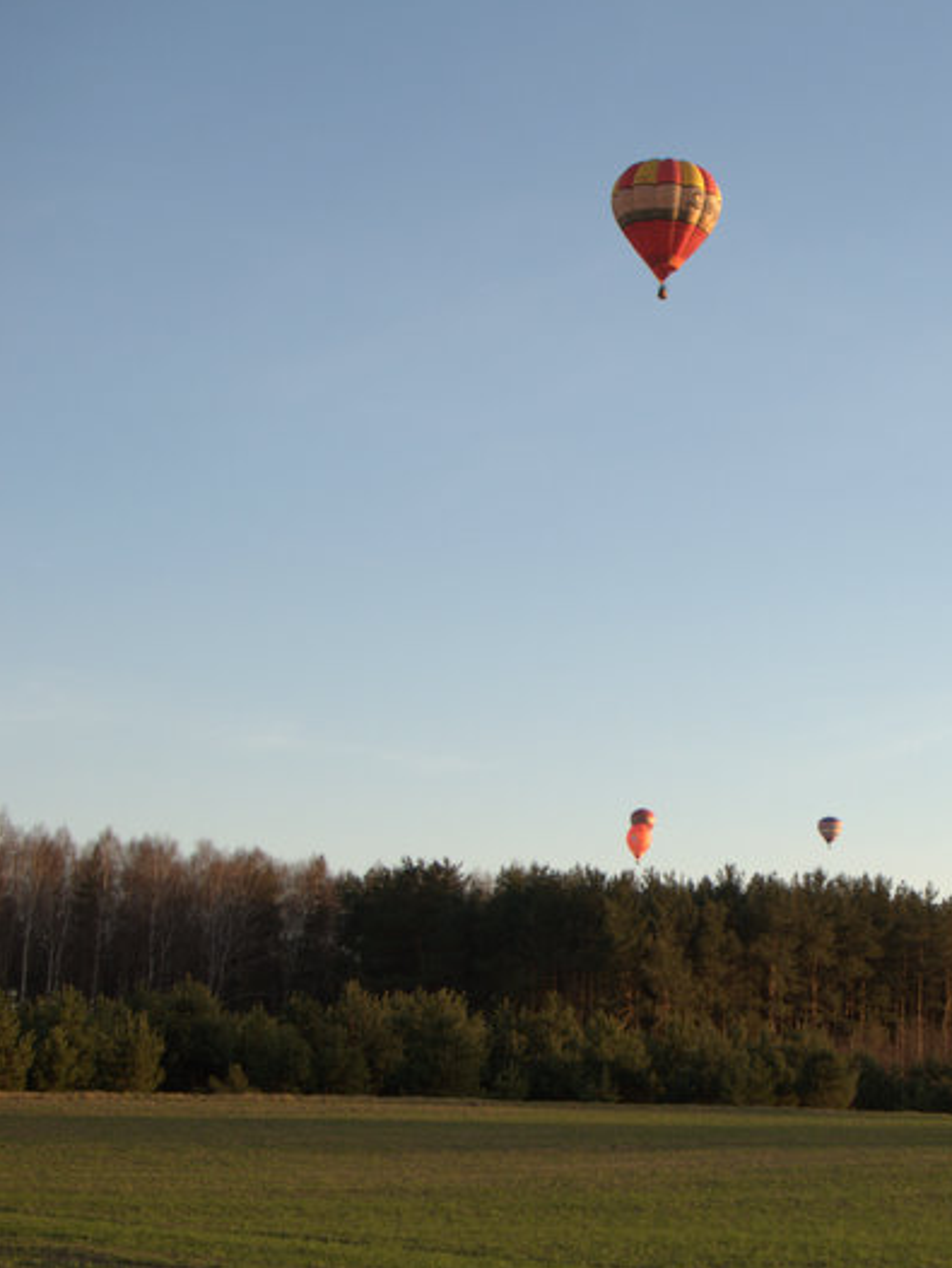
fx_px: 2811
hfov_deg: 18.8
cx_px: 904
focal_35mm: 77
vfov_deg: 25.4
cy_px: 630
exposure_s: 1/640
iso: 200
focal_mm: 35
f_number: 4
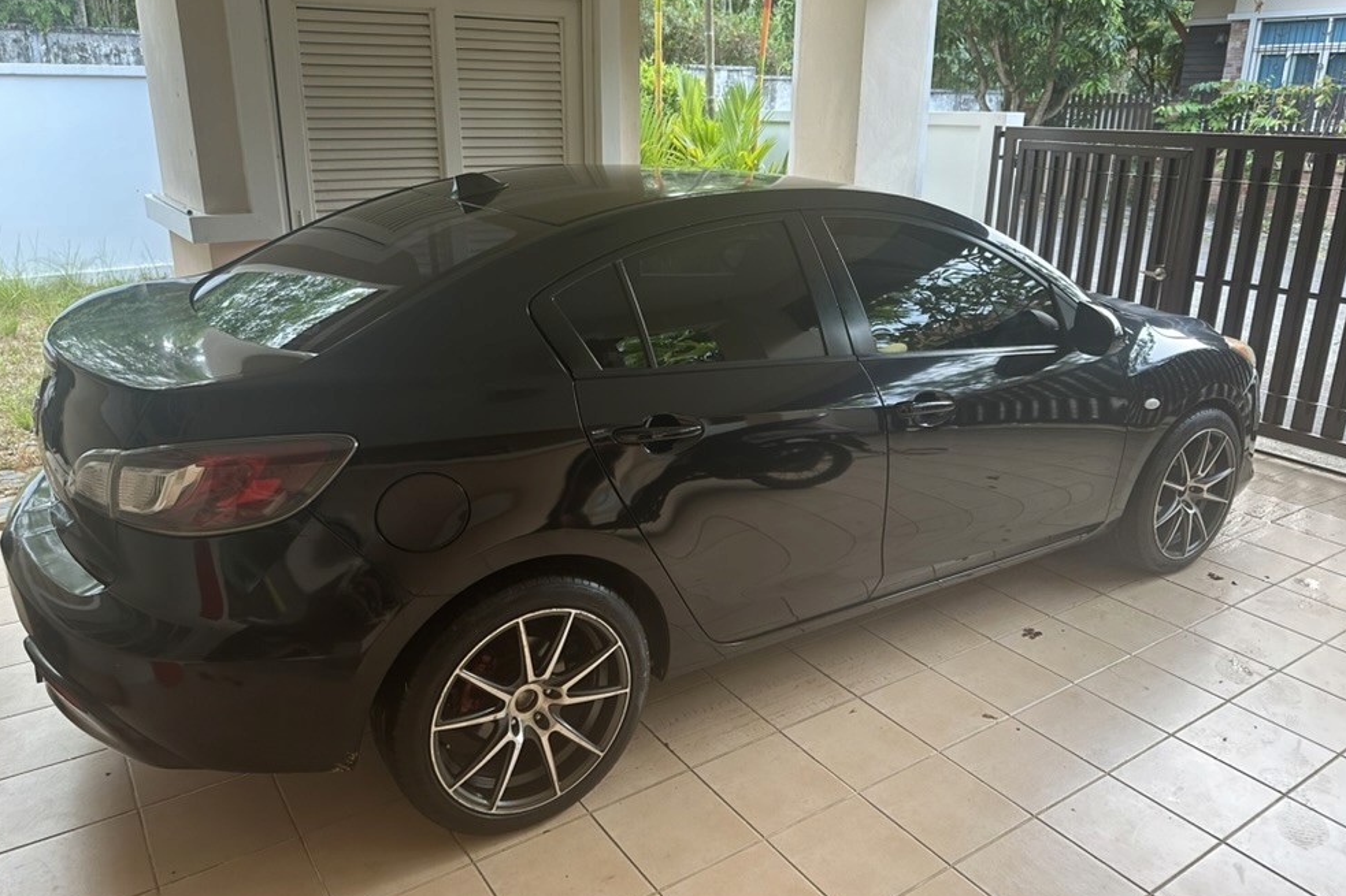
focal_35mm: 26
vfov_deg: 49.5
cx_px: 671
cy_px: 412
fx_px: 972
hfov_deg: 69.4
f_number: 1.78
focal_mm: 6.86
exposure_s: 1/121
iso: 200
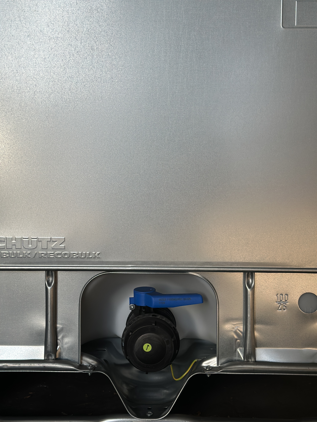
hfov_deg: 30.3
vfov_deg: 39.7
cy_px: 211
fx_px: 586
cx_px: 158
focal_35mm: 48
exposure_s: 1/389
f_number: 1.78
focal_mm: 6.86
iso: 80
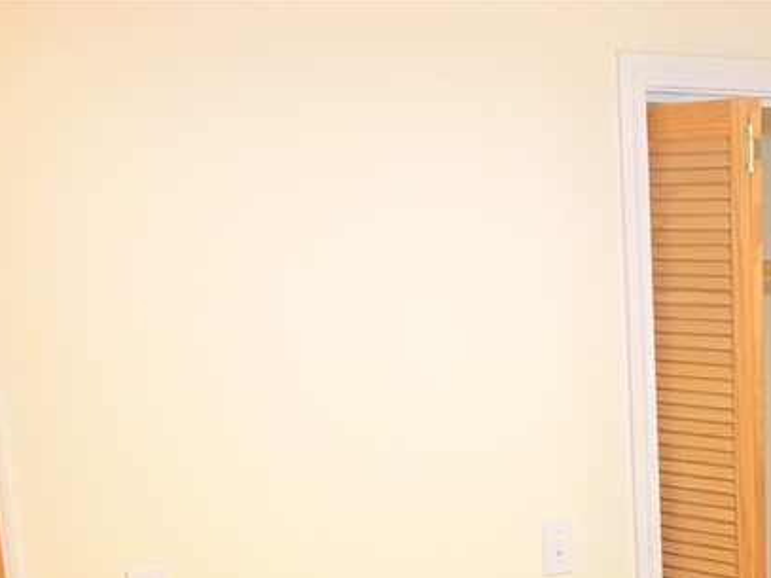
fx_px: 1625
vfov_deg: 18.9
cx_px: 784
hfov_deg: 25.3
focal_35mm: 73
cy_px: 724
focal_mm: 4.15
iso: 125
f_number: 2.2
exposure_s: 1/30
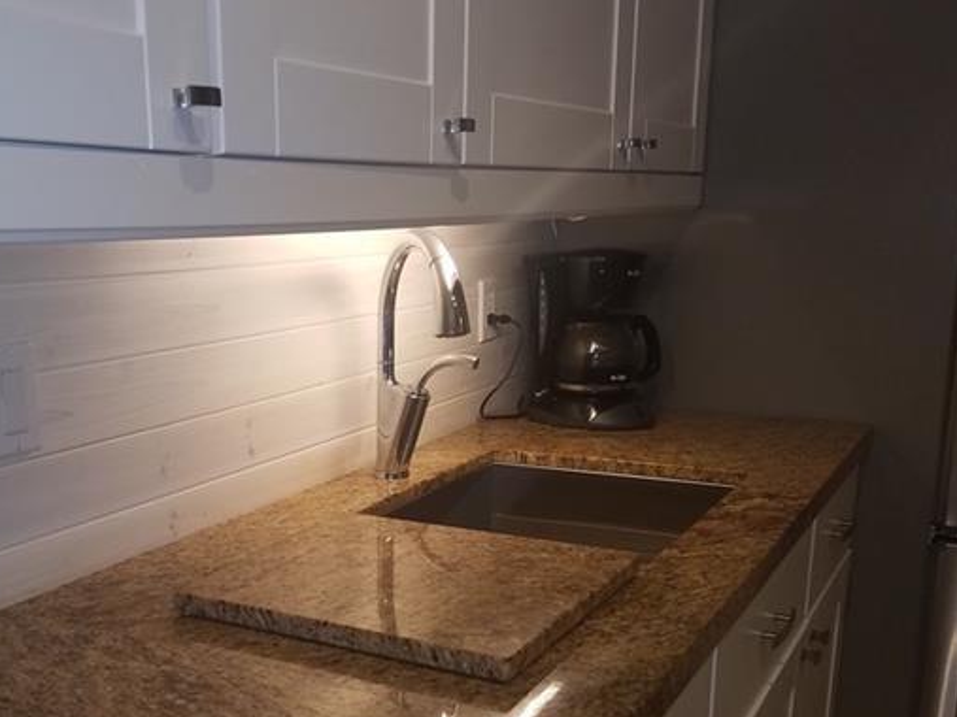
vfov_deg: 34.7
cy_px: 489
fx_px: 1133
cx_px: 315
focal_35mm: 41
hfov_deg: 45.1
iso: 80
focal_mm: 4.2
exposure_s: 1/60
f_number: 1.7
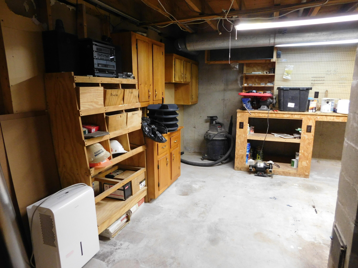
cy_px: 134
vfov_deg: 58.9
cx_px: 179
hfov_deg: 73.9
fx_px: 238
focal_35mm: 23
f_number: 3
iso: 320
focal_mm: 4
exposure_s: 1/30
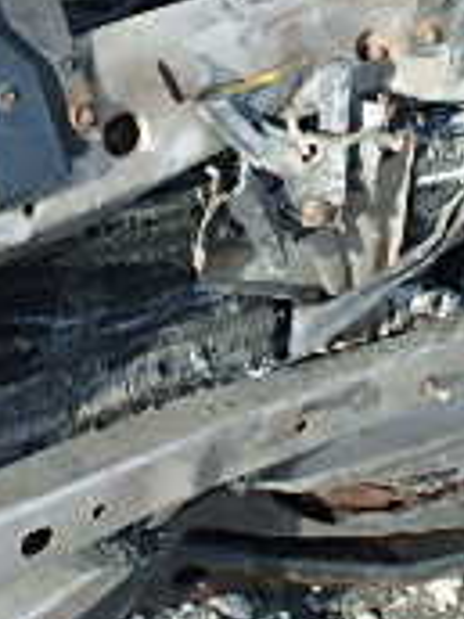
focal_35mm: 78
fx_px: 1394
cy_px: 180
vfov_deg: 24.8
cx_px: 187
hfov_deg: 18.9
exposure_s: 1/320
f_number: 3.5
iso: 125
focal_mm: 3.7
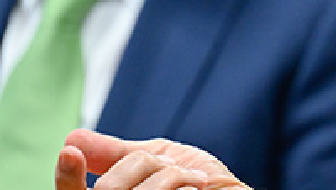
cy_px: 22
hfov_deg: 2.7
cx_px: 655
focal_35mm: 808
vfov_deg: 1.5
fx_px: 7206
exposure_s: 1/160
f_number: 2.8
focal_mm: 180
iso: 2000
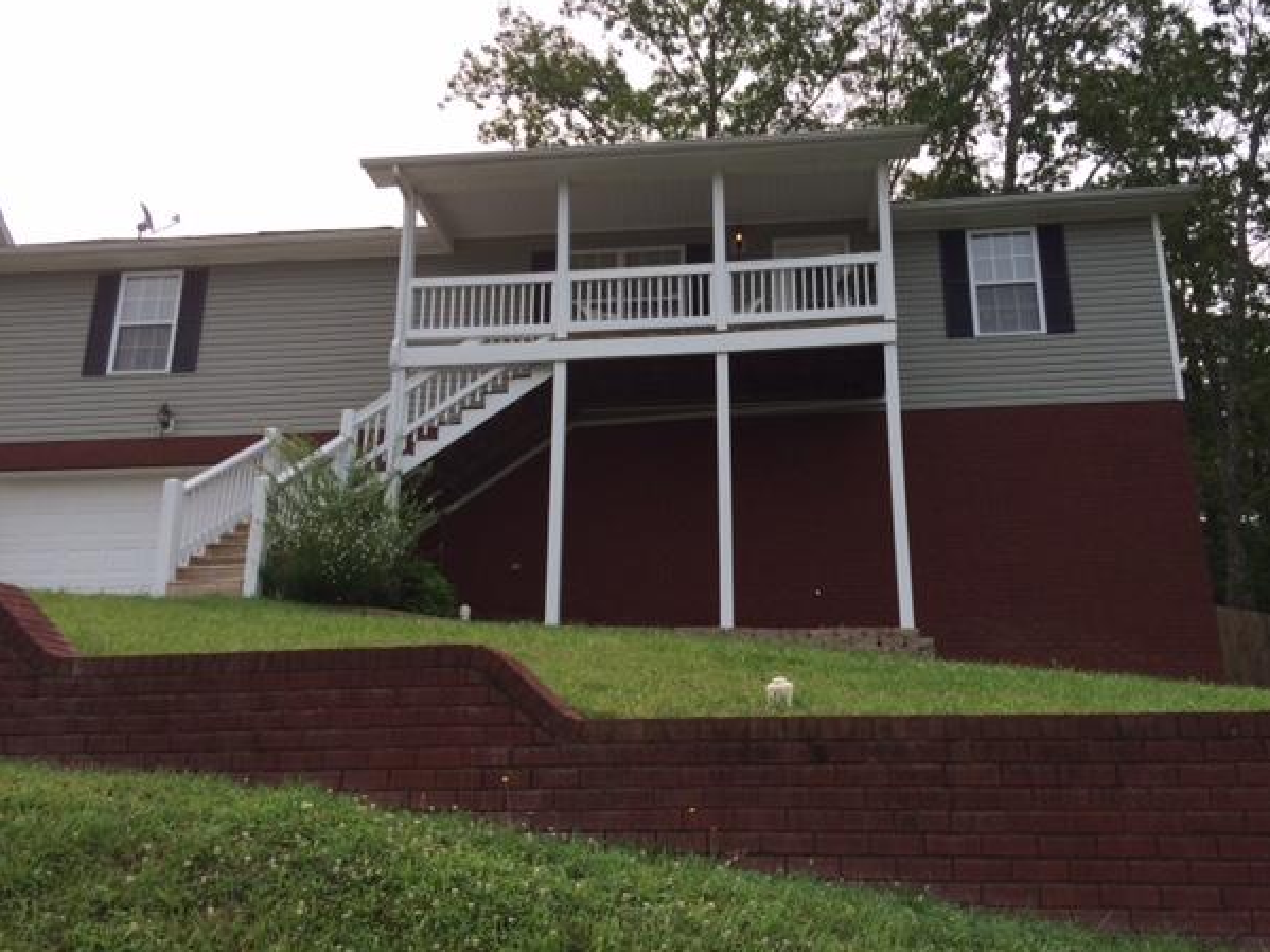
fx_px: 1137
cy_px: 447
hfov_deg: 58.3
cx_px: 674
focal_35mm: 31
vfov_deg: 45.4
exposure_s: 1/1140
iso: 32
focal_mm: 4.15
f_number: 2.2
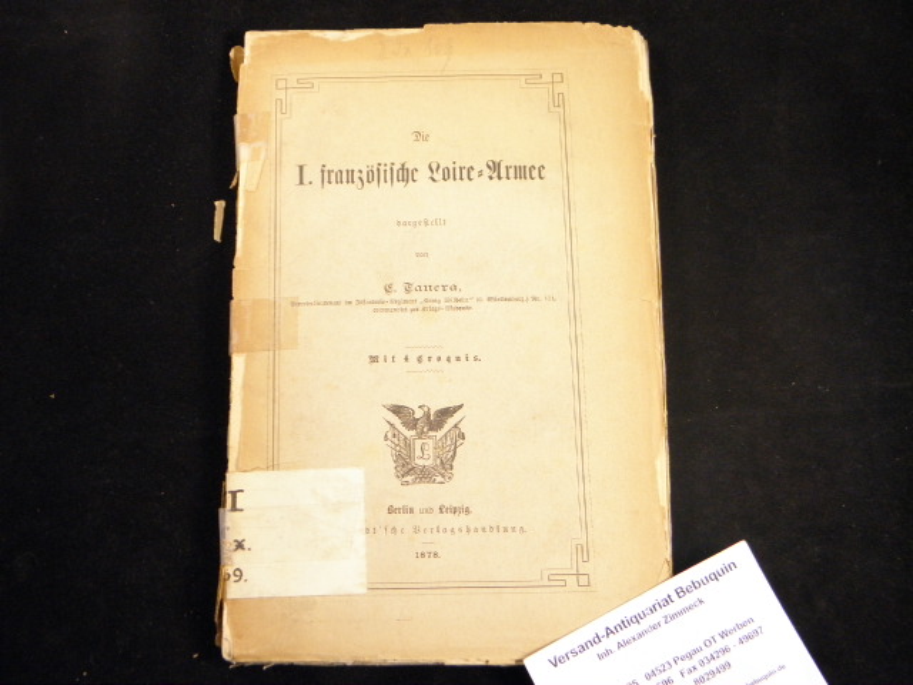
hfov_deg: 45.8
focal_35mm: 41
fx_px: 1081
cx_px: 456
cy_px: 342
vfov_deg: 35.1
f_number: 3.8
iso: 320
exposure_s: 1/40
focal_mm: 7.5
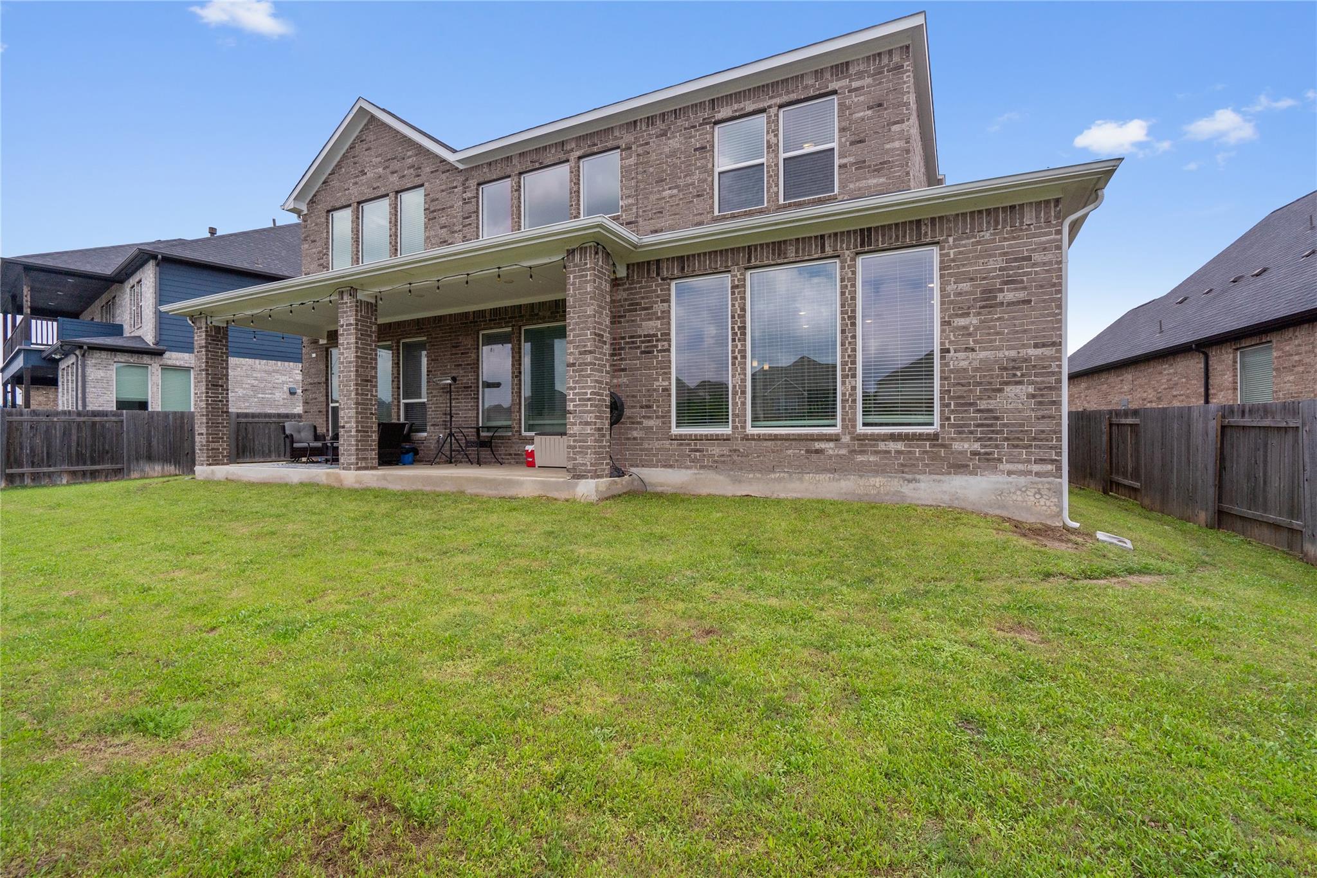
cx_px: 658
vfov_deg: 73.7
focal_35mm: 16
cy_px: 439
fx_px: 585
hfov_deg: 96.7
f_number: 8
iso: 500
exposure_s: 1/1600
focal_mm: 16
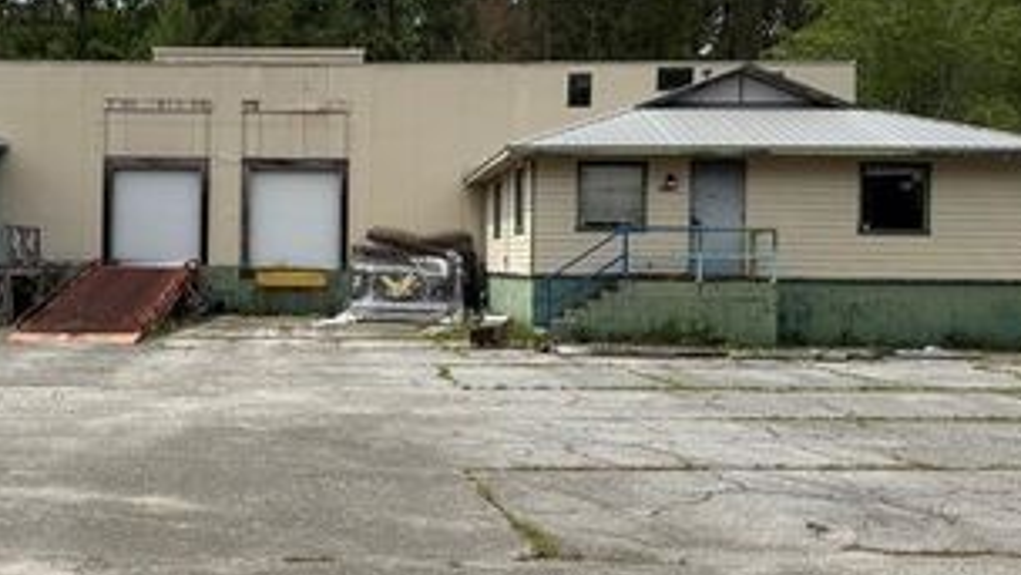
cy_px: 264
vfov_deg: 27.7
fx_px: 1164
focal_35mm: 43
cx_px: 272
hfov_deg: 45.9
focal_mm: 6.76
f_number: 1.78
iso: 80
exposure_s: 1/6173
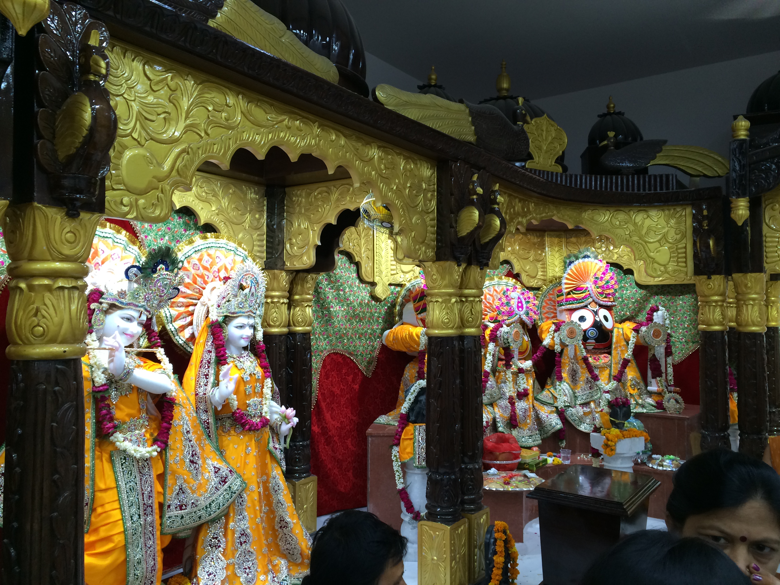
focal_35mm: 29
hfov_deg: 61.7
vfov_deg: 48.2
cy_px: 292
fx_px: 653
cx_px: 390
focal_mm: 4.15
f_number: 2.2
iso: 100
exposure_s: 1/33
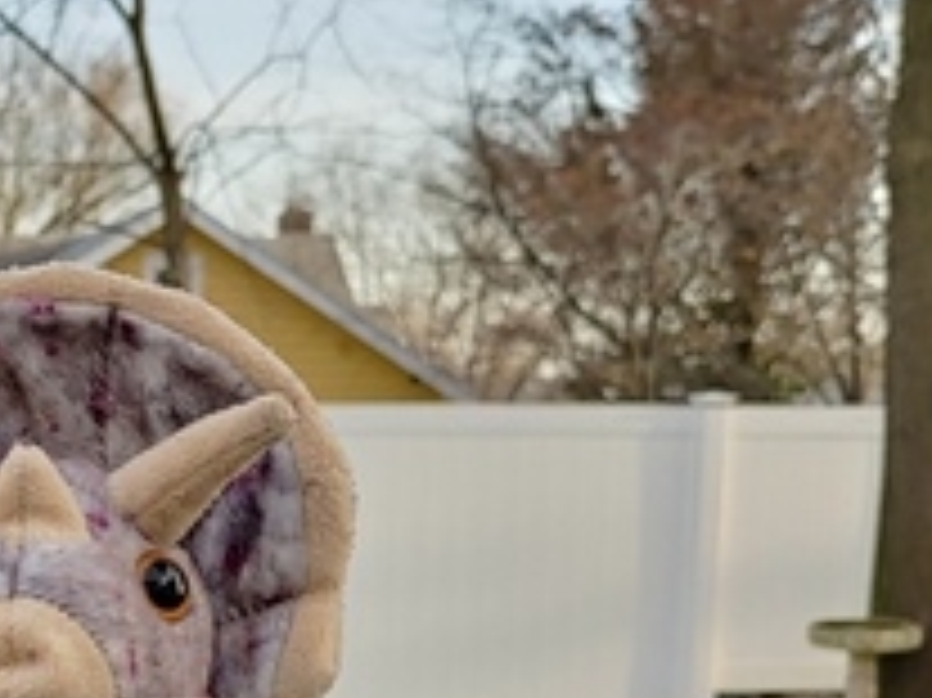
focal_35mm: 89
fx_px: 2395
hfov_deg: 21.1
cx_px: -52
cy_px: 730
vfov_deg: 16.2
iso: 50
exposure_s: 1/680
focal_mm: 4.36
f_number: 1.8
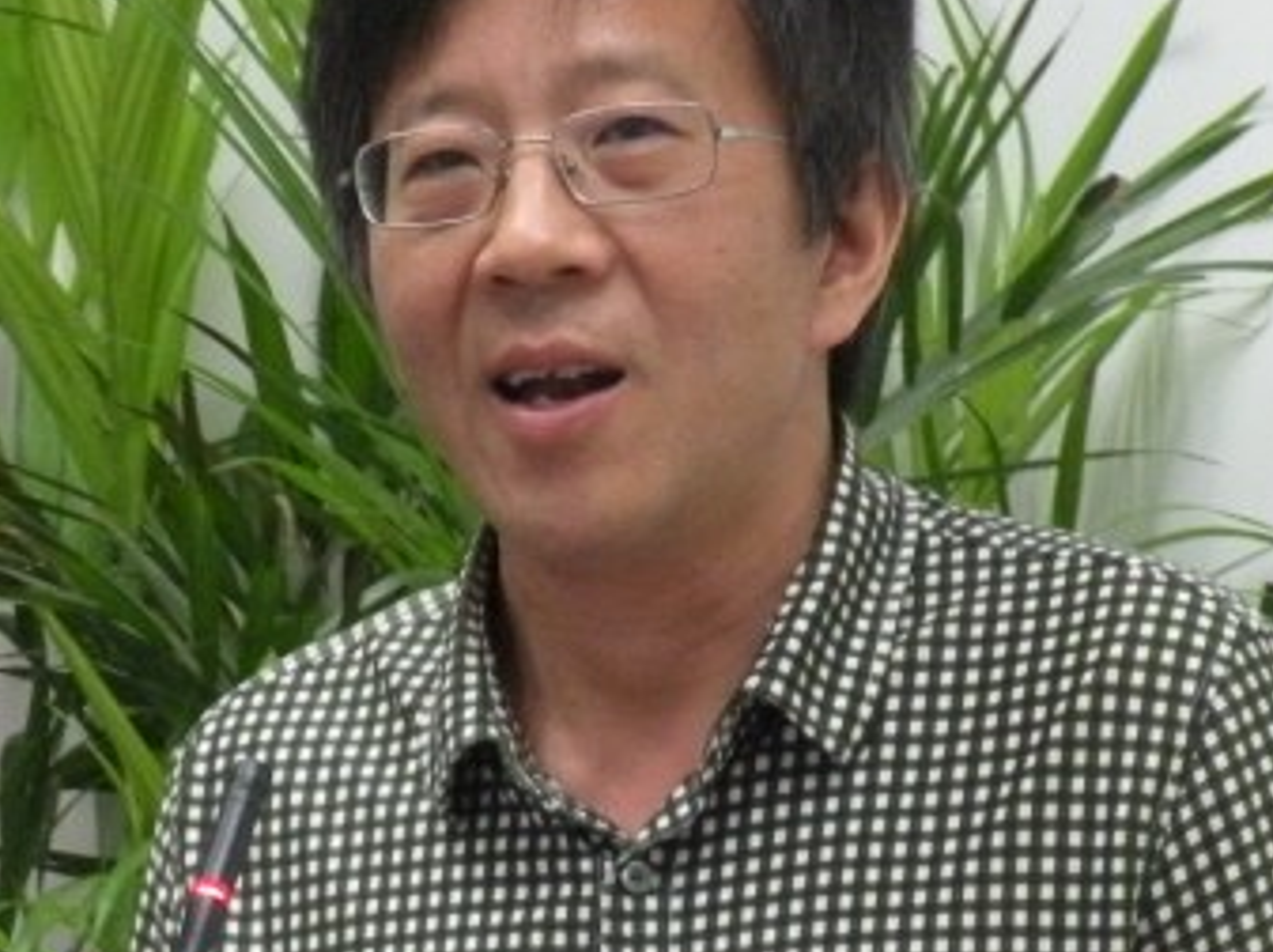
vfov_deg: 5.2
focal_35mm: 283
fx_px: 10396
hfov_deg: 7.0
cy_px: 1069
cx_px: 480
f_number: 4
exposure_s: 1/27.6
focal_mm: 16.4
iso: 400
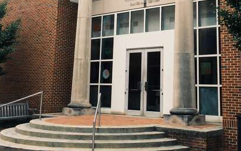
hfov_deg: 33.3
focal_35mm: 61
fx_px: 401
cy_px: 10
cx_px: 147
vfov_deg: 20.8
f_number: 2.2
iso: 32
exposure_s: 1/855
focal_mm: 4.12
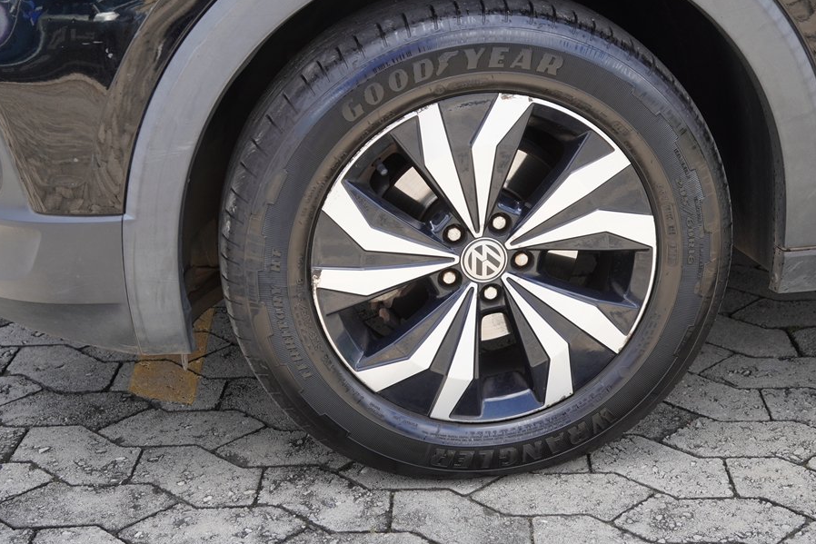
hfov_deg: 30.9
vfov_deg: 20.9
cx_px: 454
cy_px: 247
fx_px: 1473
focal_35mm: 65
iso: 100
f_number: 4.5
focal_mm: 38
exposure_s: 1/200
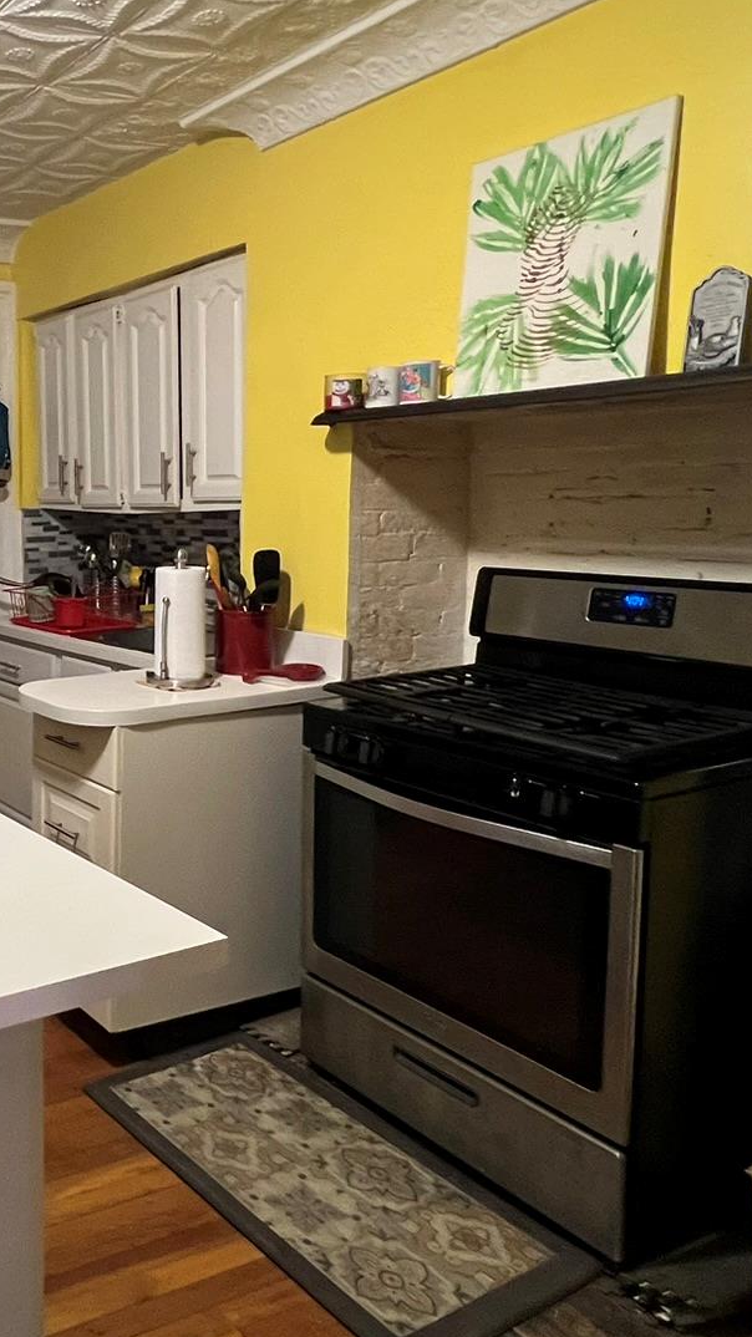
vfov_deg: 69.7
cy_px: 614
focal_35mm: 27
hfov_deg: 35.4
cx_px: -111
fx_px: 957
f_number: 1.8
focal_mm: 1.57
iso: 400
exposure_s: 1/60
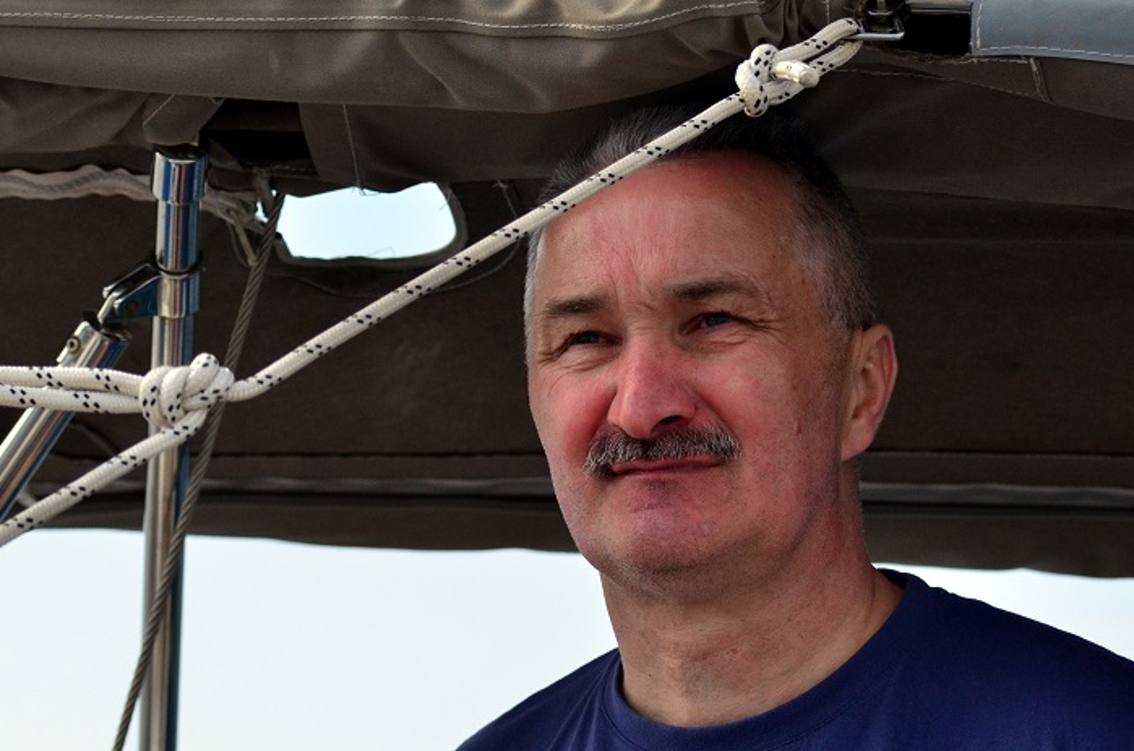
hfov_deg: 13.7
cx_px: 646
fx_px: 4715
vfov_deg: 9.1
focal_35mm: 150
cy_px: 393
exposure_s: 1/5000
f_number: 4.5
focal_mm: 70
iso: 800
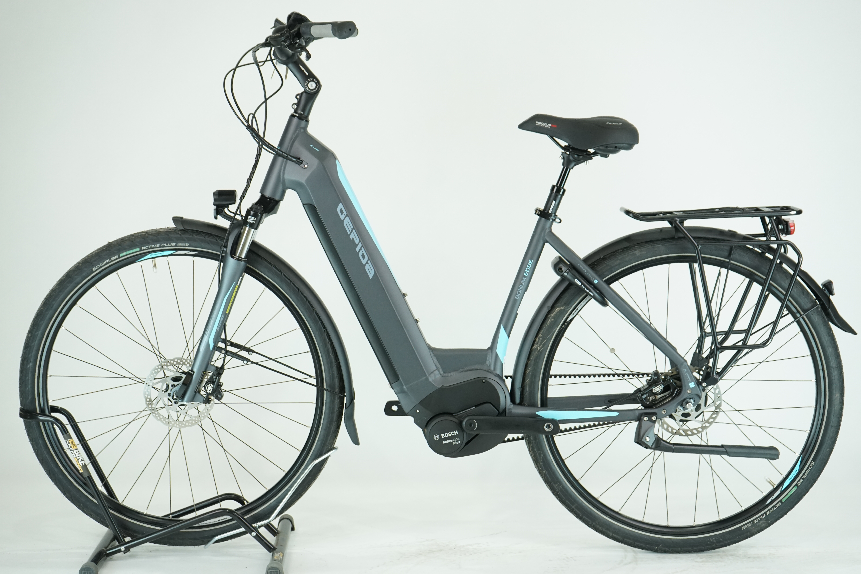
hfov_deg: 32.4
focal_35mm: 62
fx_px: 1483
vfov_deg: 21.9
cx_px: 430
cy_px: 287
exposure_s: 1/200
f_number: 6.3
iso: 1600
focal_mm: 62
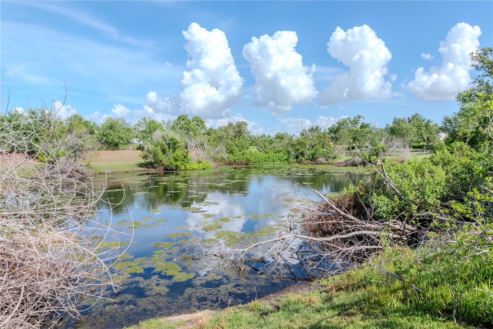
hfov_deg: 81.2
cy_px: 164
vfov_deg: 59.5
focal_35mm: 21
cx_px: 246
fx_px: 288
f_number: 11
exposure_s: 1/1250
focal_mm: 14
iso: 1000
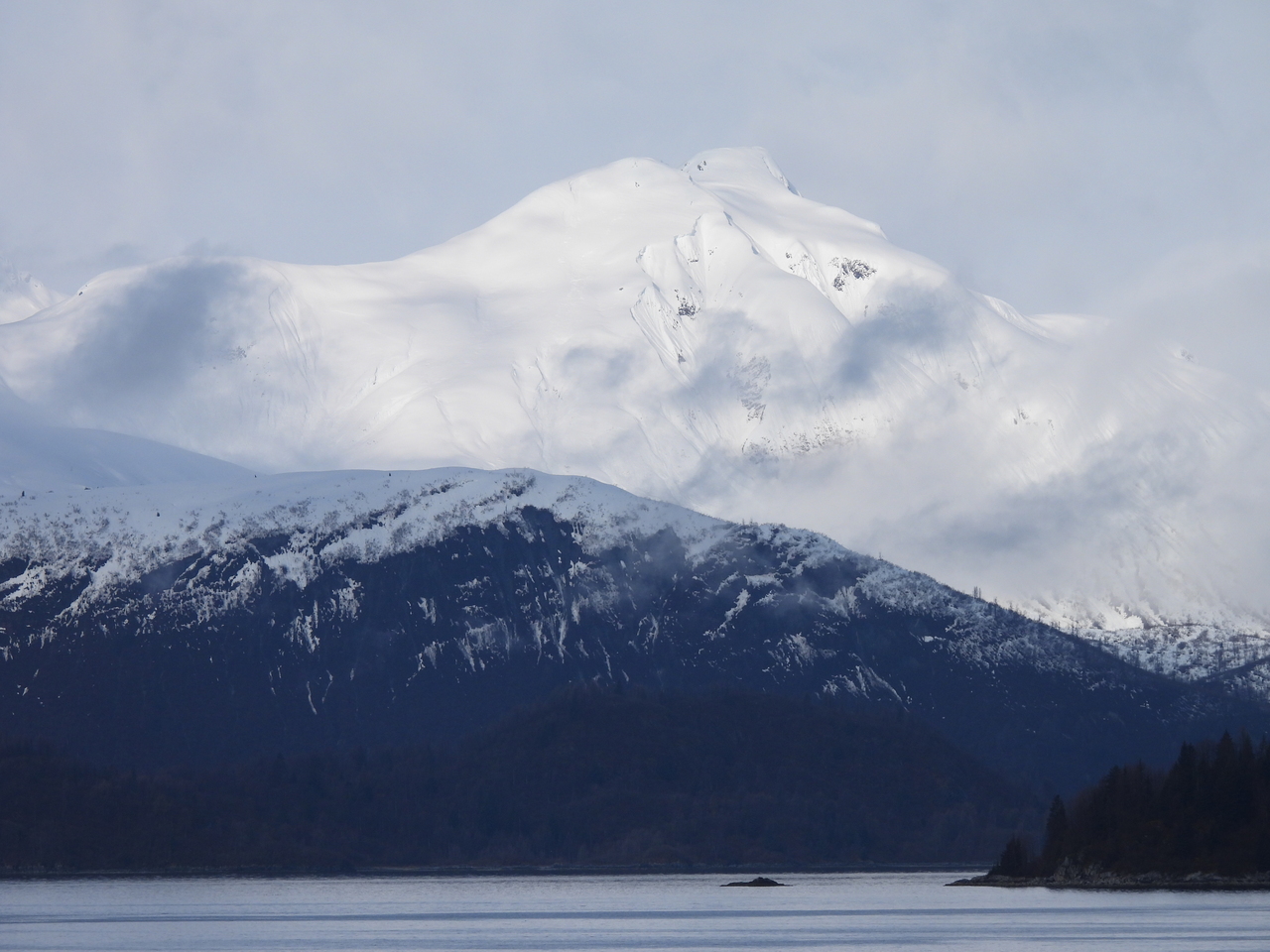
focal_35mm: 300
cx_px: 635
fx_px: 11006
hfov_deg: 6.6
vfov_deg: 5.0
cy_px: 476
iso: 100
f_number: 5
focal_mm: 53.5
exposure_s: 1/1250
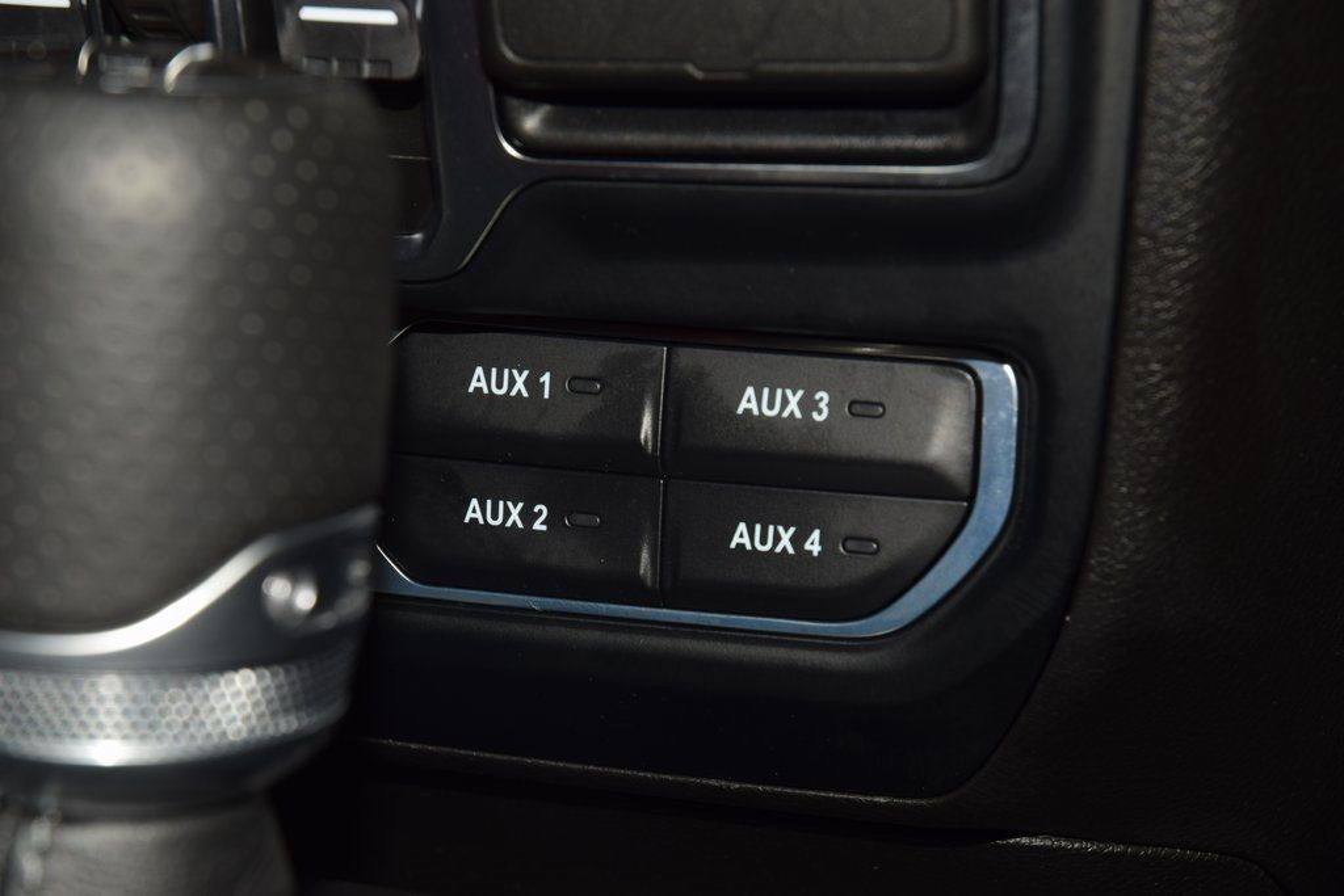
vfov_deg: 13.0
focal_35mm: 105
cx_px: 672
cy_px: 448
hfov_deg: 19.5
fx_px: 3920
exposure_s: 1/125
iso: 100
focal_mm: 70
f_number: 8
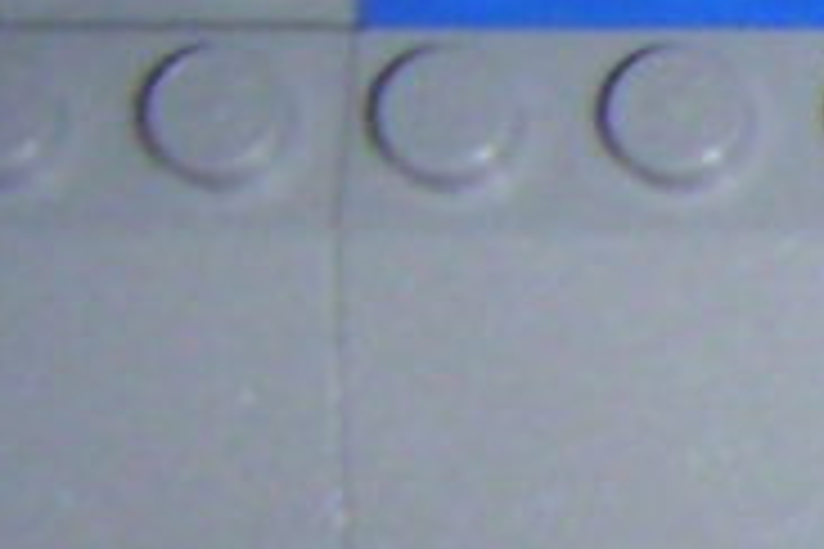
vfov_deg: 4.8
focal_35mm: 276
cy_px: 1382
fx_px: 6317
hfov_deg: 6.7
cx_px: 2576
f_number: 6.7
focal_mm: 5
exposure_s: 1/45
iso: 200
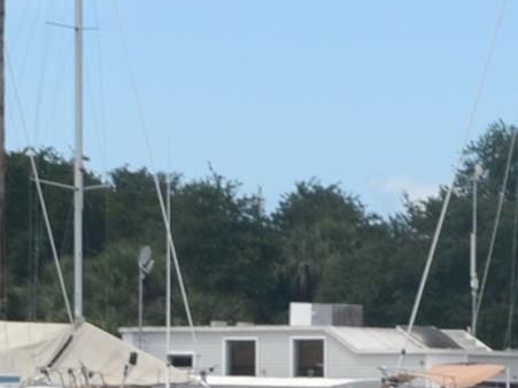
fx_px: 1990
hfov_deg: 14.8
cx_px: 349
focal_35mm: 133
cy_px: 529
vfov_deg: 10.8
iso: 100
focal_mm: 26
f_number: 7.1
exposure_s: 1/200
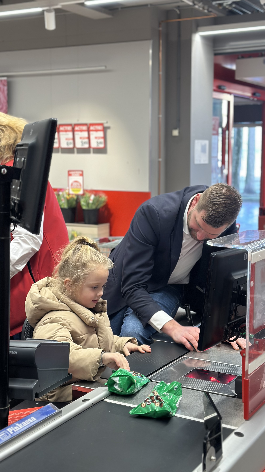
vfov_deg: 39.2
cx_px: 144
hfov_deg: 22.6
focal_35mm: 53
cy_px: 234
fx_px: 662
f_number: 1.78
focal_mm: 6.86
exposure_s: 1/100
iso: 100
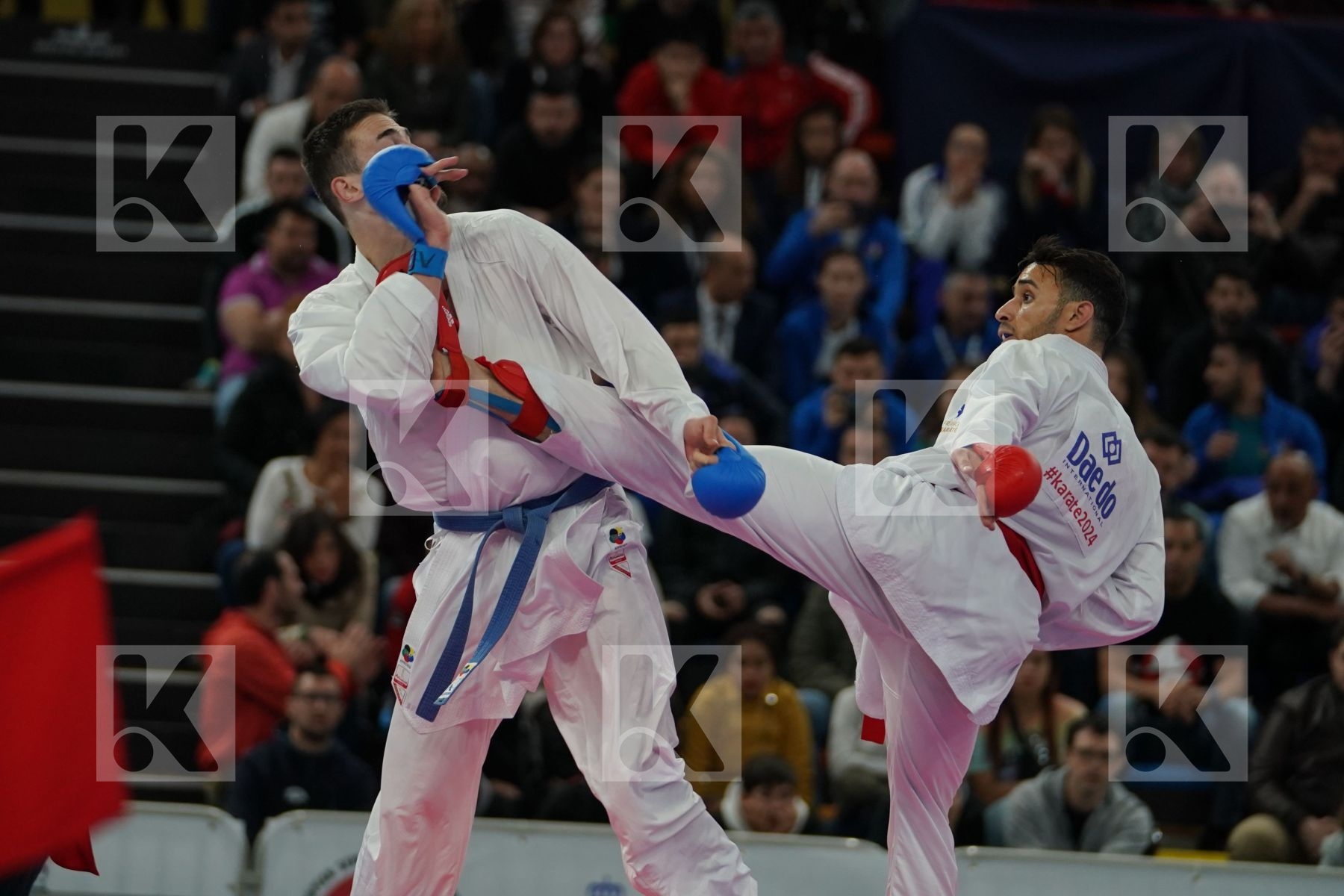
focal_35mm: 225
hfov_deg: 9.1
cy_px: 448
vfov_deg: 6.1
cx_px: 672
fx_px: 8399
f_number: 2.8
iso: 1250
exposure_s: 1/1000
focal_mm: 150
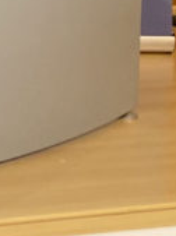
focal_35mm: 185
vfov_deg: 10.1
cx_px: -451
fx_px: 1259
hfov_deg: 6.8
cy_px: -197
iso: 125
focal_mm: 4.25
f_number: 1.8
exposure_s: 1/100
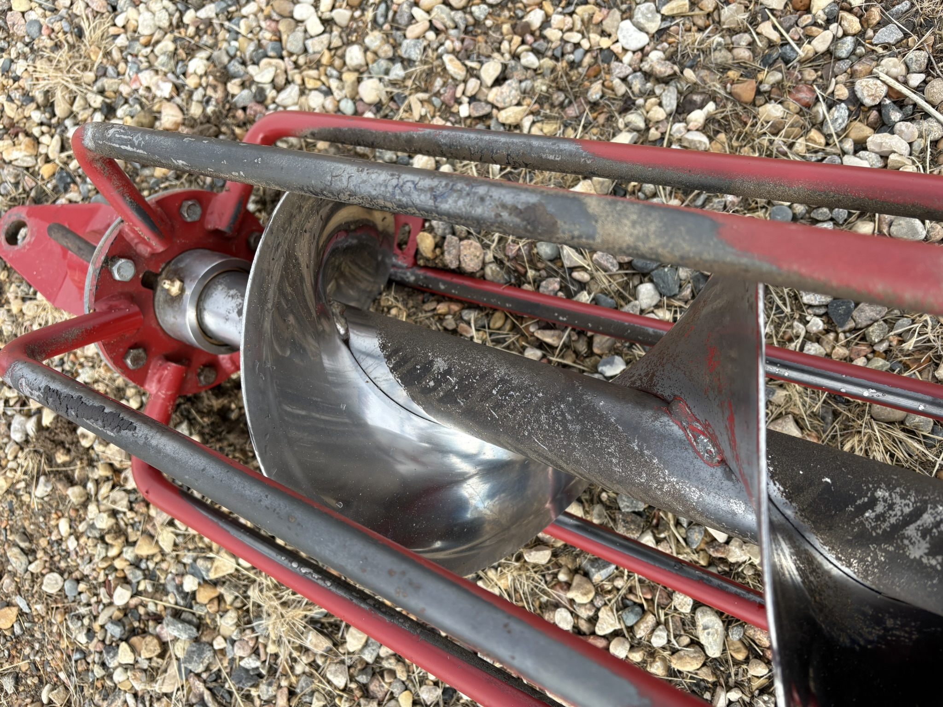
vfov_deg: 53.1
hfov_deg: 67.3
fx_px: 708
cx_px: 472
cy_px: 354
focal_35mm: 26
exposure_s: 1/1706
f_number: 1.6
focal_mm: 5.96
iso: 50
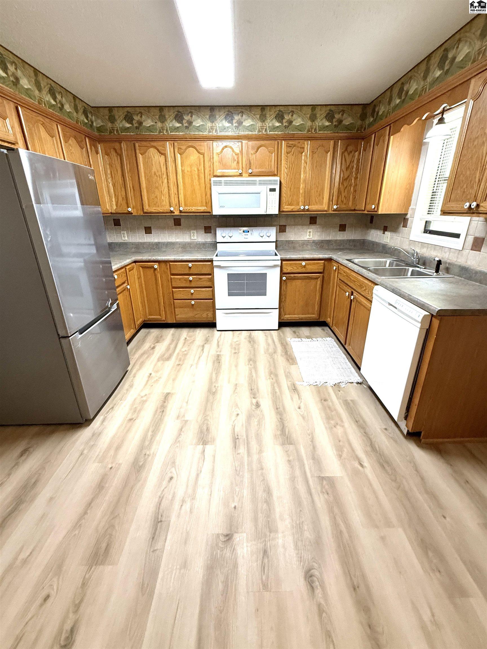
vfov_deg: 102.1
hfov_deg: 85.7
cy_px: 324
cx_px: 244
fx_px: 263
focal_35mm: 14
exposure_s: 1/60
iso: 250
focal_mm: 2.22
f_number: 2.2
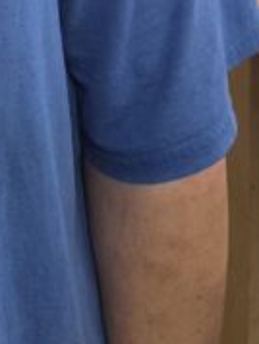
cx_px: -240
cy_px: -591
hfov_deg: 10.4
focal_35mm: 132
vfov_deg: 11.2
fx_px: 1314
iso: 200
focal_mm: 6.3
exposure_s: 1/120
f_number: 1.7
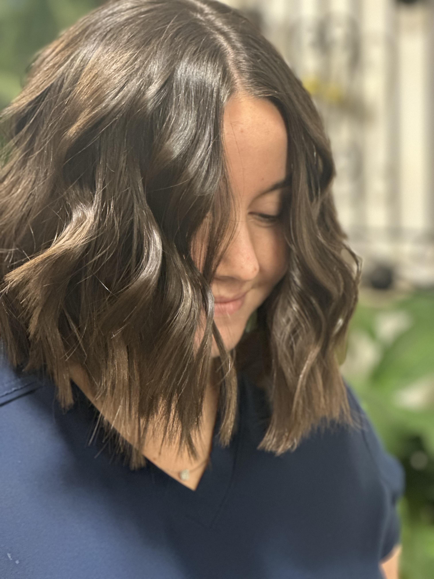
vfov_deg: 25.3
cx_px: 217
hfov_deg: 19.1
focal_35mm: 77
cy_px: 290
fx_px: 1287
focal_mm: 9
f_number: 2.8
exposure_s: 1/15
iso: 500
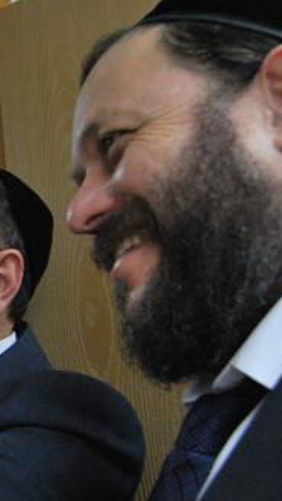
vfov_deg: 34.8
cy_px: 301
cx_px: -183
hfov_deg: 17.3
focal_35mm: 60
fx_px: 796
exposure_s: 1/30
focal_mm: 18
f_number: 4
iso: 800
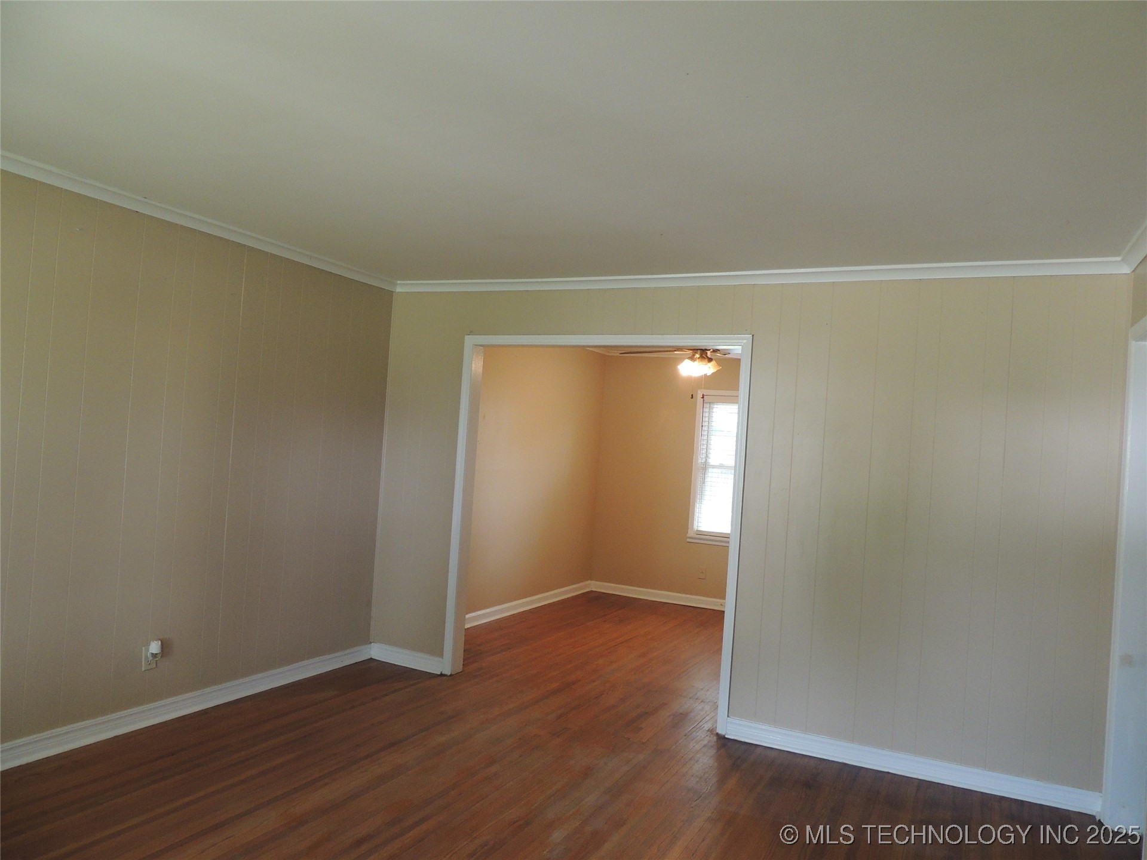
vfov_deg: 56.8
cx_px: 574
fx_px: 795
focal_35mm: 24
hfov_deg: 71.6
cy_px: 430
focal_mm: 4.3
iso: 280
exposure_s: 1/30
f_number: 3
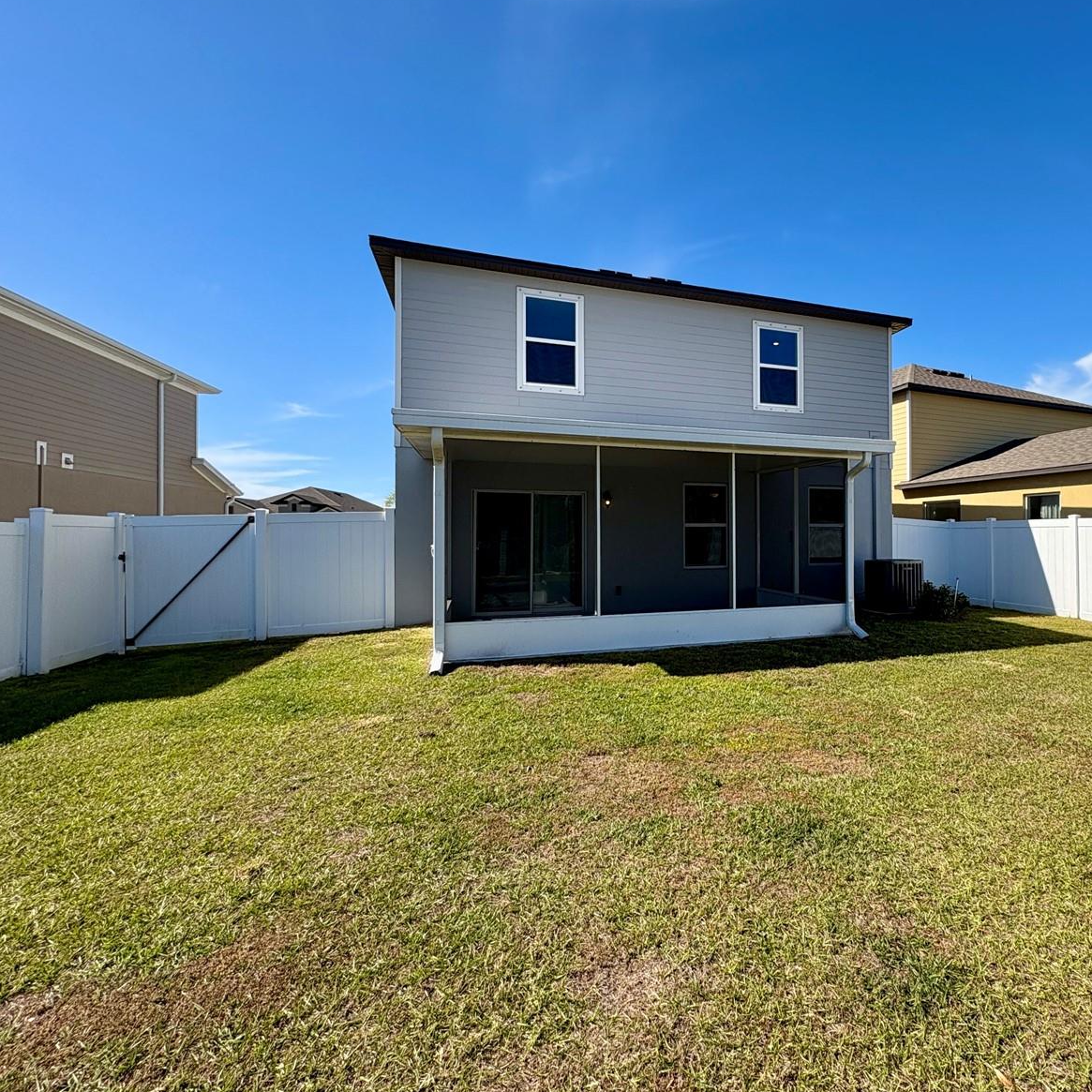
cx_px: 704
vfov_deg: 84.0
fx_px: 607
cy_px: 533
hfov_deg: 81.8
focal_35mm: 17
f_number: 2.2
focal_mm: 2.22
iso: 64
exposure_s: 1/1420
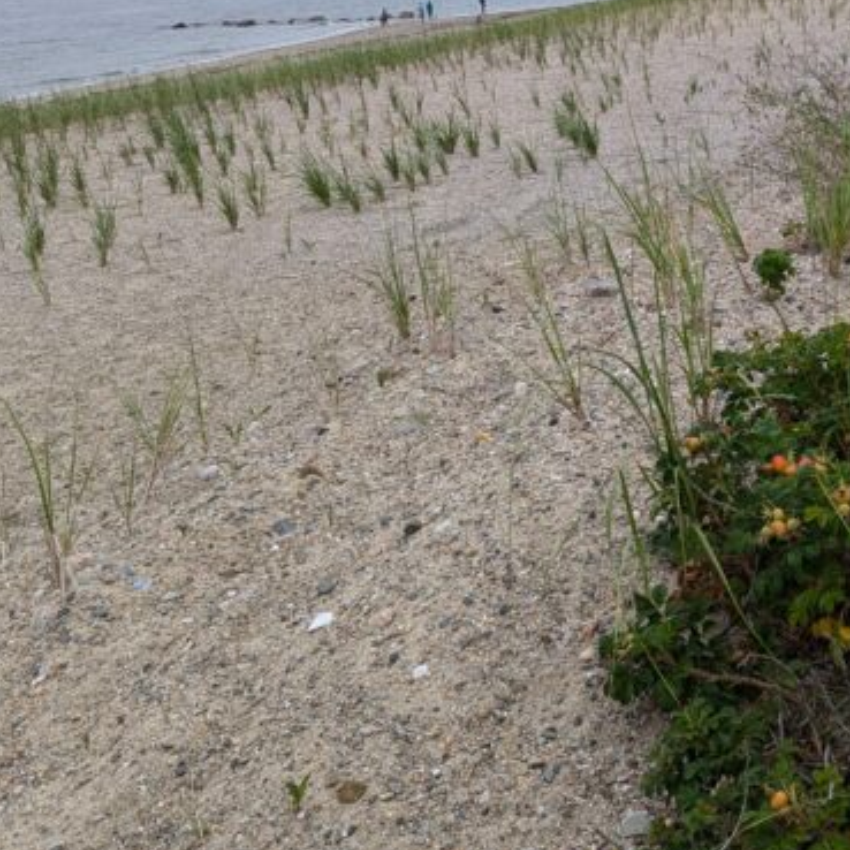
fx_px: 1639
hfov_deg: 28.0
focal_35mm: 59
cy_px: 151
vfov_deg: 28.4
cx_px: 760
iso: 54
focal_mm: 6.81
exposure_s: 1/792
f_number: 1.85
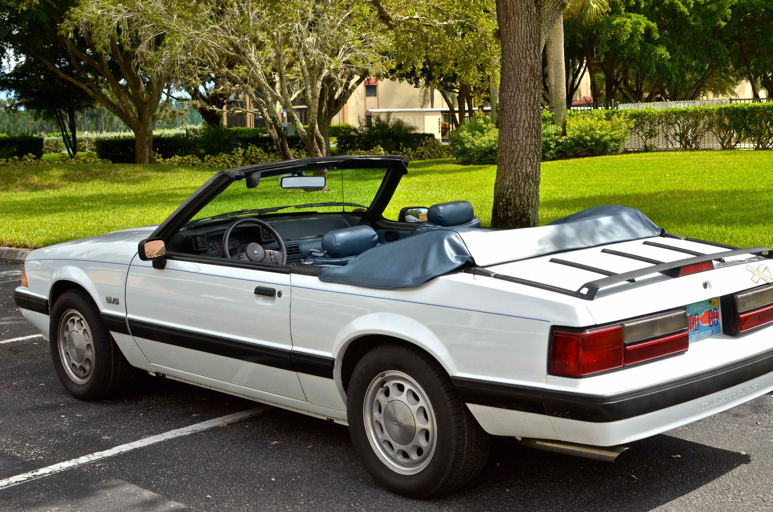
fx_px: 1179
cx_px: 413
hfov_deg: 36.3
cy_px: 262
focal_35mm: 55
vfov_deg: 24.5
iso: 400
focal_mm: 34
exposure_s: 1/800
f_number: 8
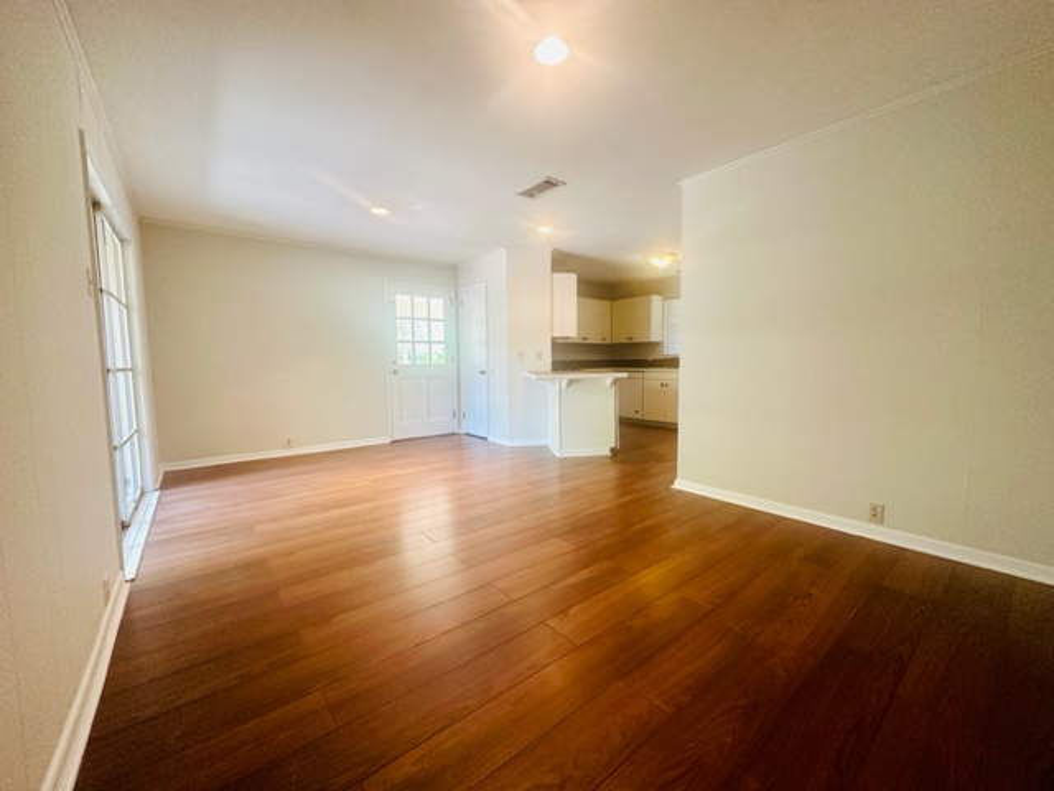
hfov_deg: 102.1
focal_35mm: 14
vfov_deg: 85.7
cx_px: 527
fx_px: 426
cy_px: 396
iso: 200
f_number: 2.2
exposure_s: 1/60
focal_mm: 2.22
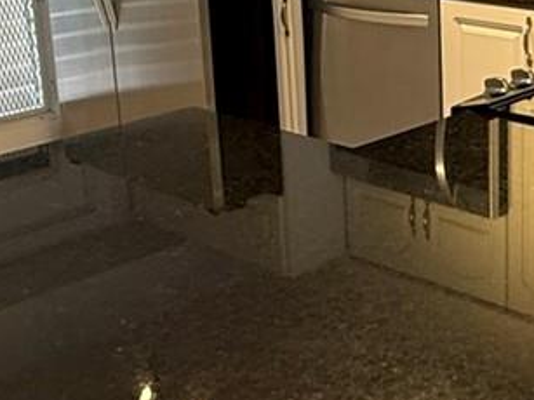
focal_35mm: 73
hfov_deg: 26.1
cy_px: 106
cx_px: 438
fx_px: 1126
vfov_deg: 20.0
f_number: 2.2
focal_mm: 2.22
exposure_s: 1/60
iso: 250
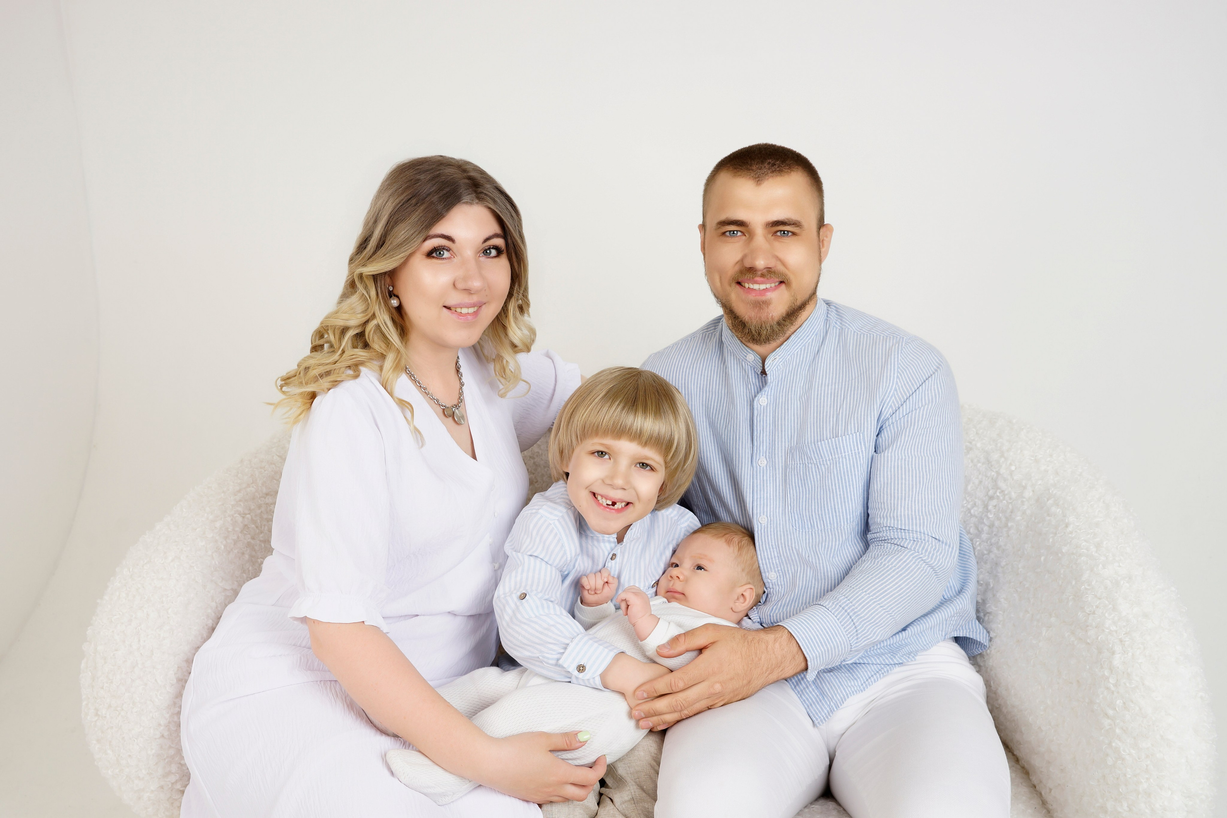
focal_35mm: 35
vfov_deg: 37.9
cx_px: 614
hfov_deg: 54.4
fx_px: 1193
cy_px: 409
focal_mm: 35
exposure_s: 1/100
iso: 100
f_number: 7.1
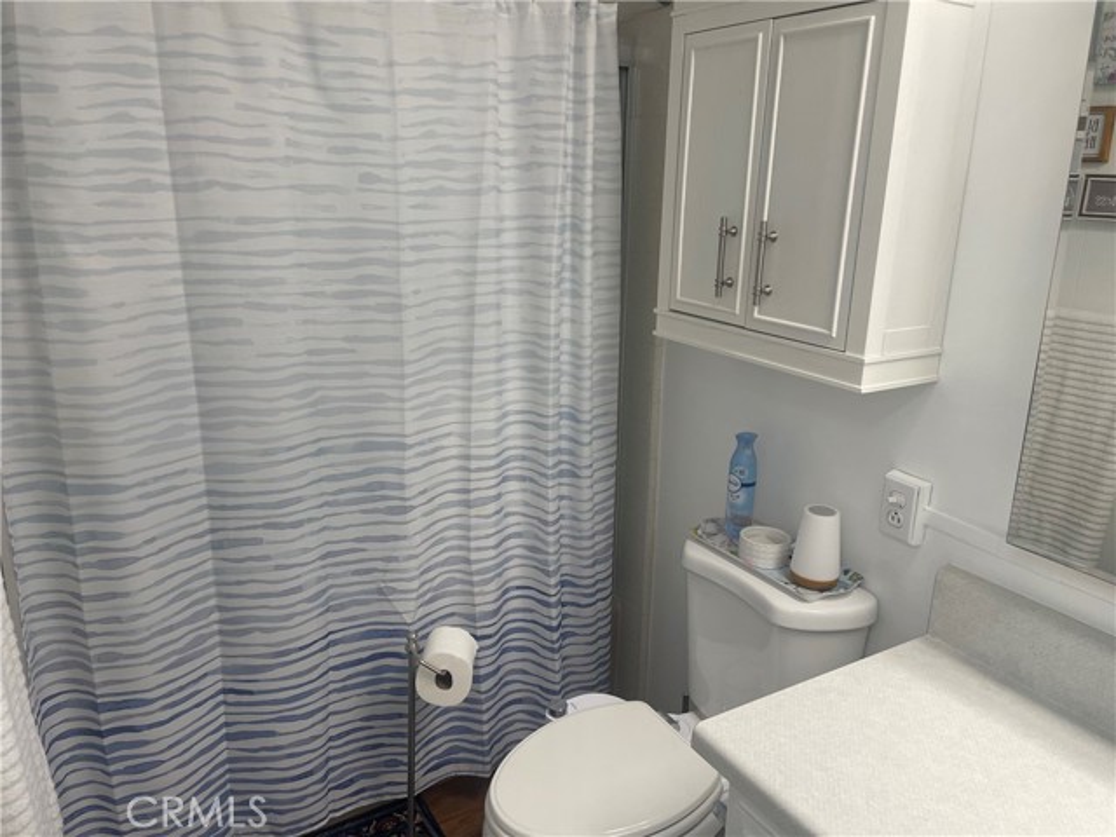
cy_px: 418
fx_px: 838
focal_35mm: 26
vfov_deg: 53.1
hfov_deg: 67.3
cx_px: 558
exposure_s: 1/120
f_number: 1.6
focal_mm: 4.2
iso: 50
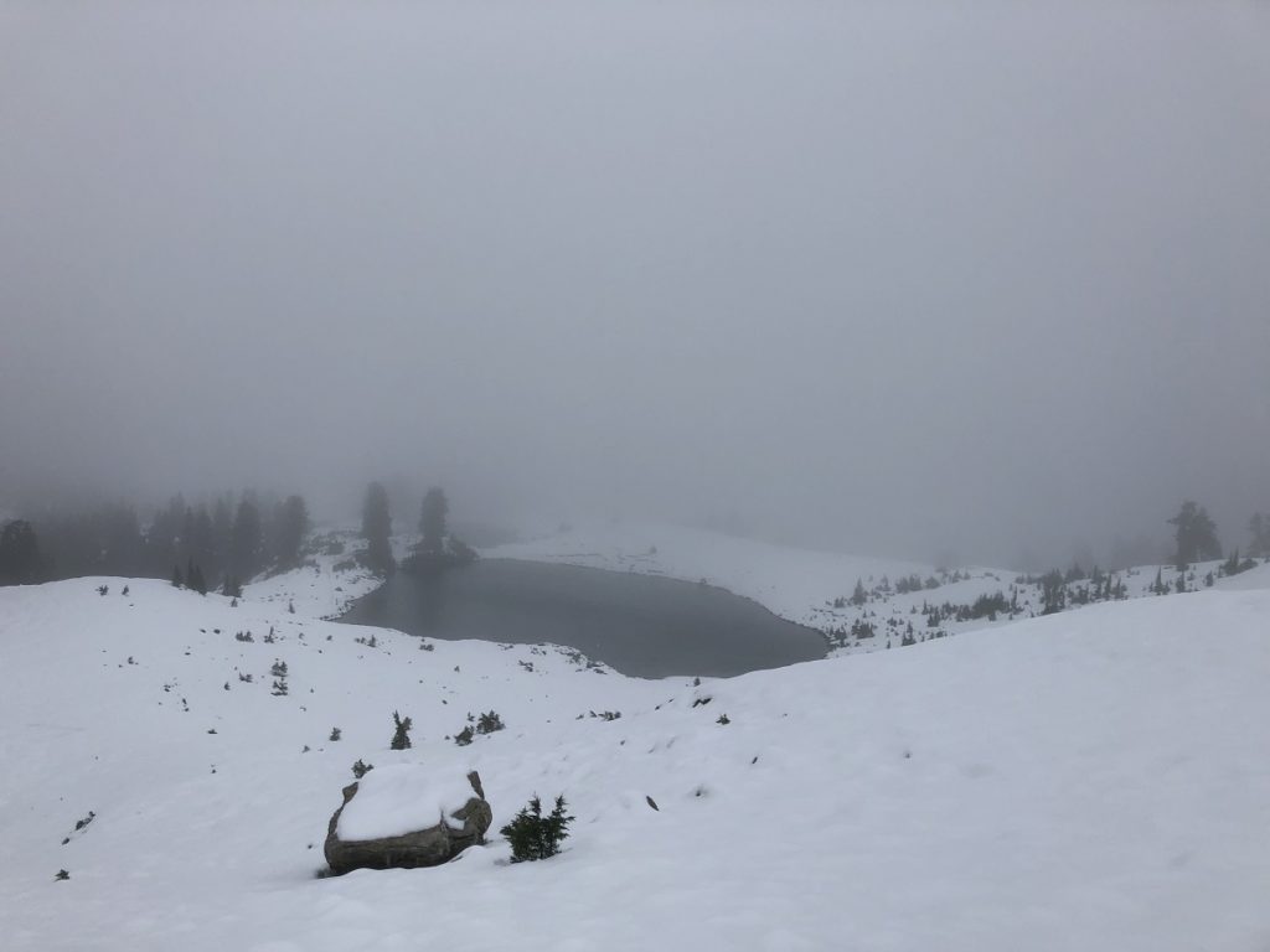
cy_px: 476
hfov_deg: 63.4
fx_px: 1027
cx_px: 635
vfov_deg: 49.7
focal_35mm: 28
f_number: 1.8
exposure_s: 1/1021
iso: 20
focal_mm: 3.99
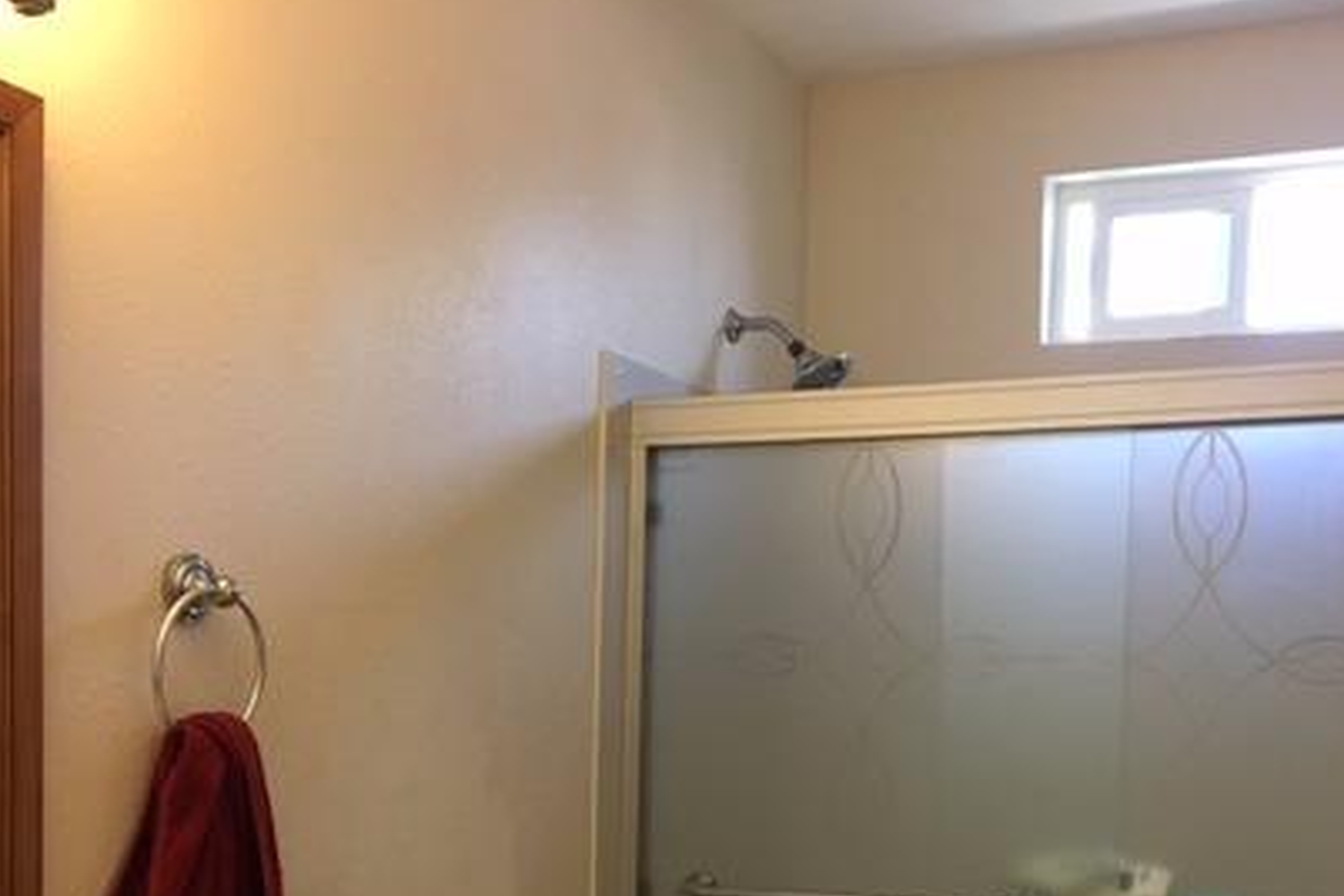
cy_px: 779
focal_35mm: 48
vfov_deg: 27.2
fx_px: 1792
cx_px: 739
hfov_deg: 41.1
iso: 125
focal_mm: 4.15
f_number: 2.2
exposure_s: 1/30
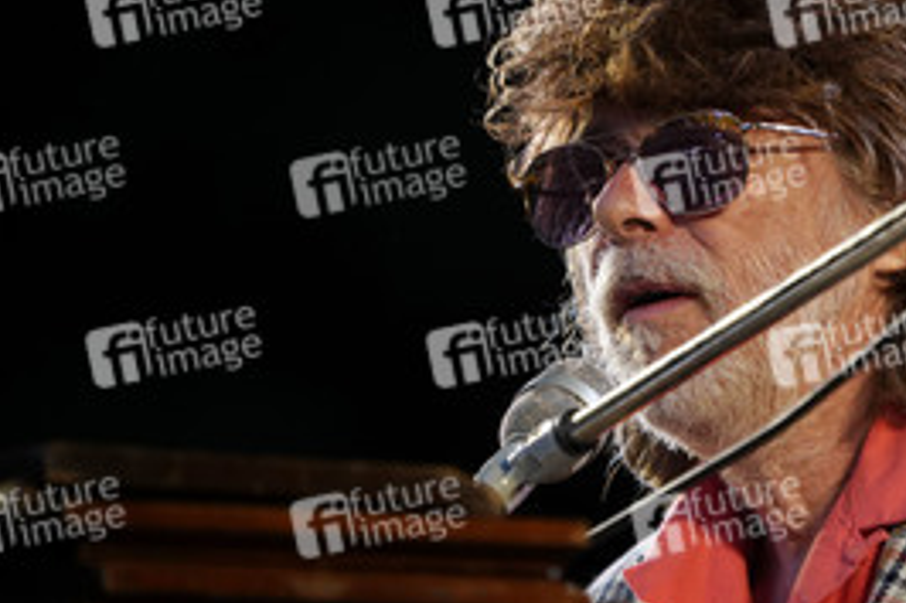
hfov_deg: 2.0
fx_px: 25603
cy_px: 262
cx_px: 765
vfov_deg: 1.3
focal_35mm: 1018
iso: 2000
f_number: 6.3
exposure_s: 1/250
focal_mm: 600
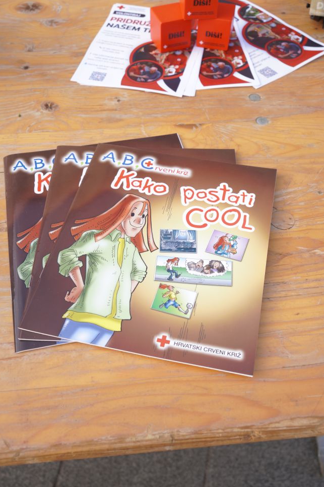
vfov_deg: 49.3
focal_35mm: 39
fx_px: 530
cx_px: 159
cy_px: 247
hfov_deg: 34.0
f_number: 5
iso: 200
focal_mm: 25.5
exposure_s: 1/200
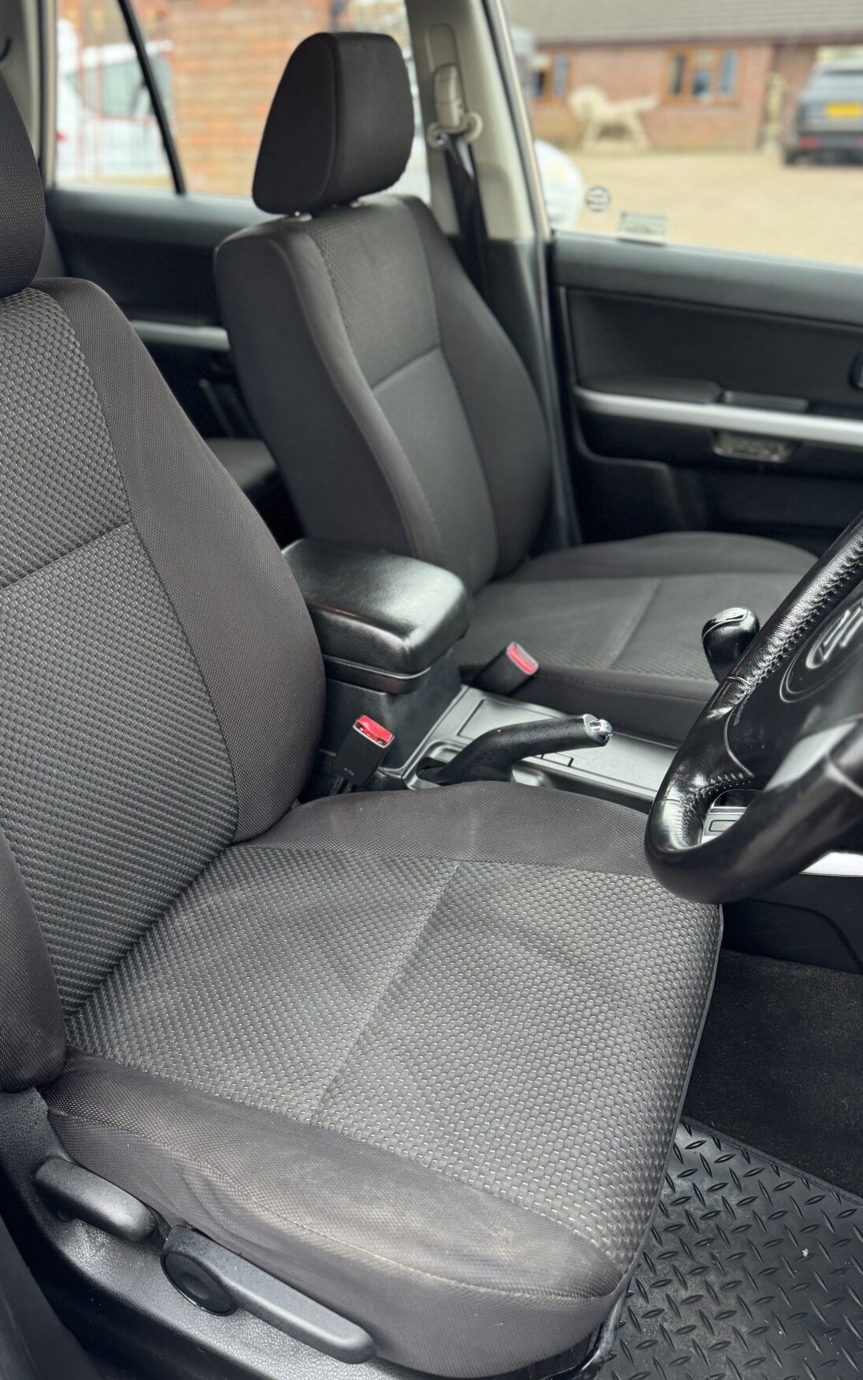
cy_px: 627
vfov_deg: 66.3
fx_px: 1054
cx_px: 302
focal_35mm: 28
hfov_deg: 44.0
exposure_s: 1/60
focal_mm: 6.76
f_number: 1.78
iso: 320
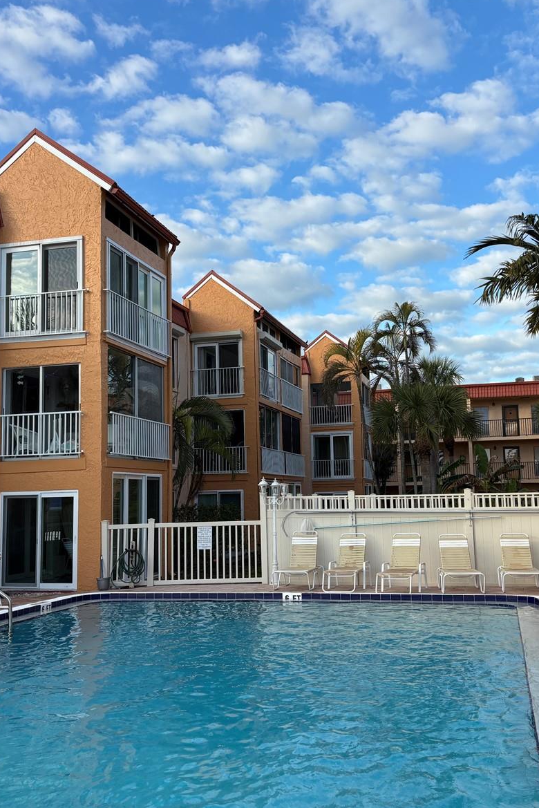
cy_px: 406
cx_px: 280
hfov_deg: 36.0
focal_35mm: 37
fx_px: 830
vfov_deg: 51.9
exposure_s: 1/1695
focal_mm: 5.96
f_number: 1.6
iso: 50
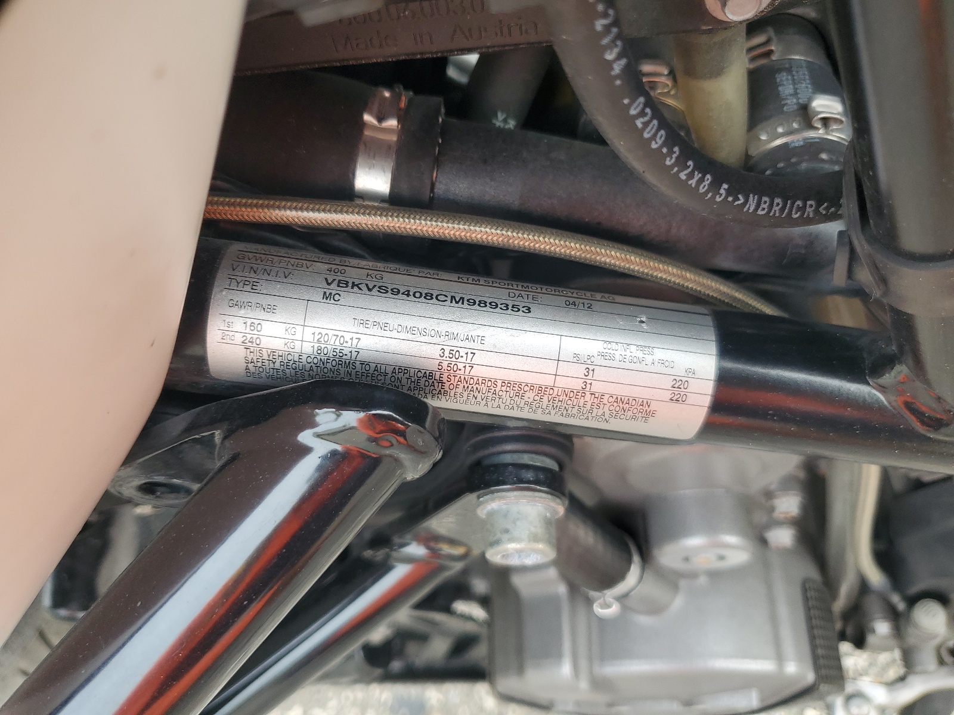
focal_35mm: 26
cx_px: 477
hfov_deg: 67.3
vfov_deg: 53.1
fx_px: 717
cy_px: 358
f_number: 1.5
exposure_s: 1/120
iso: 53
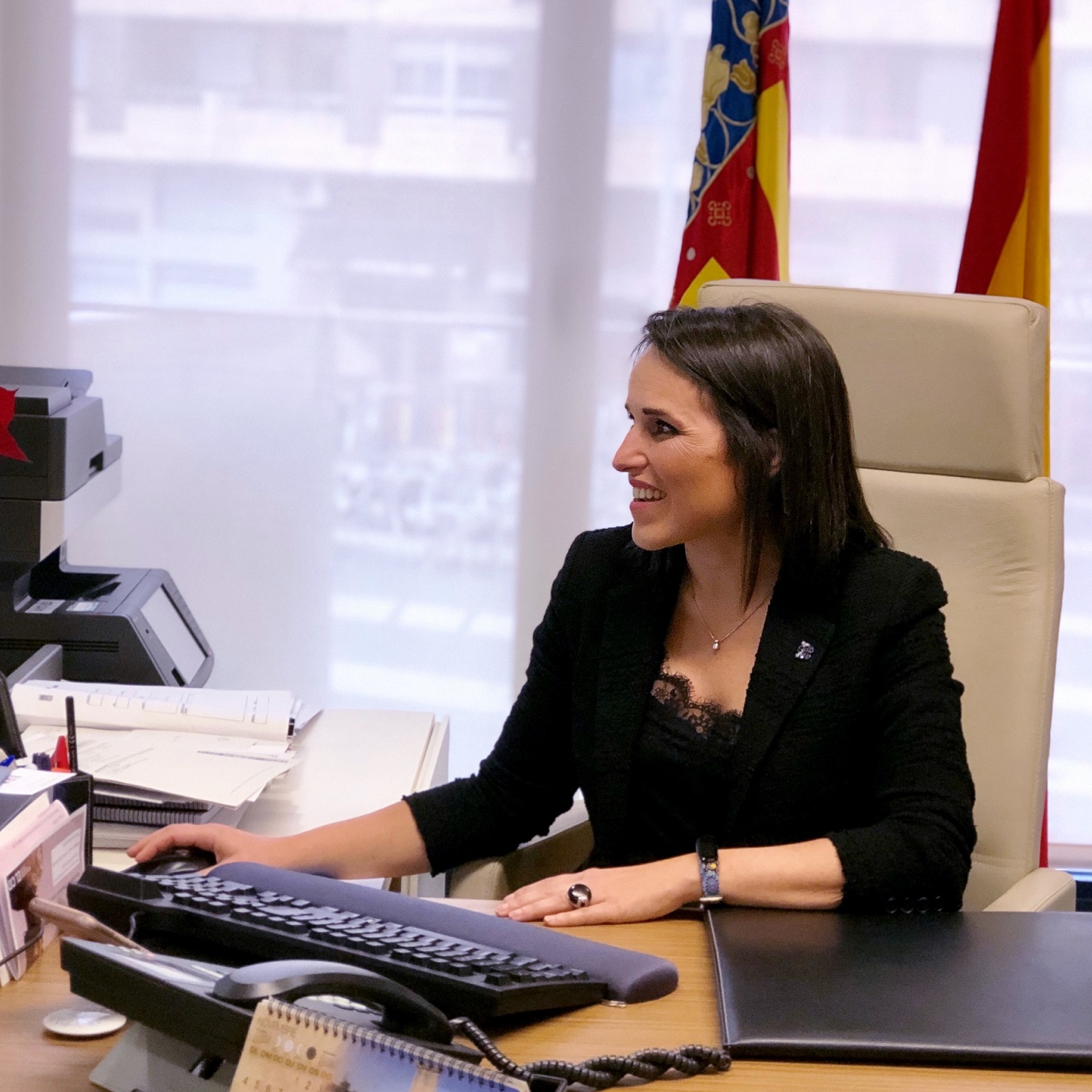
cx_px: 696
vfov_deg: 23.4
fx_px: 2641
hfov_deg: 23.3
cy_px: 507
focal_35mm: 74
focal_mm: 6.6
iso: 100
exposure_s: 1/33
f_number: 2.8
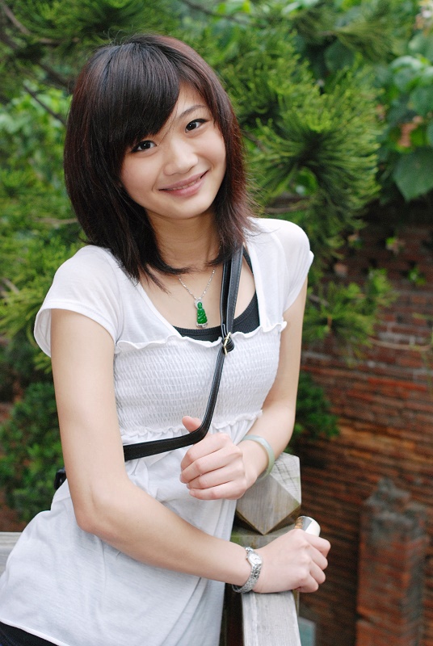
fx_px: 944
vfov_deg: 37.8
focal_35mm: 52
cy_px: 323
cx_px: 216
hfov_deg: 25.8
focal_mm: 35
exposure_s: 1/500
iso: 500
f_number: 5
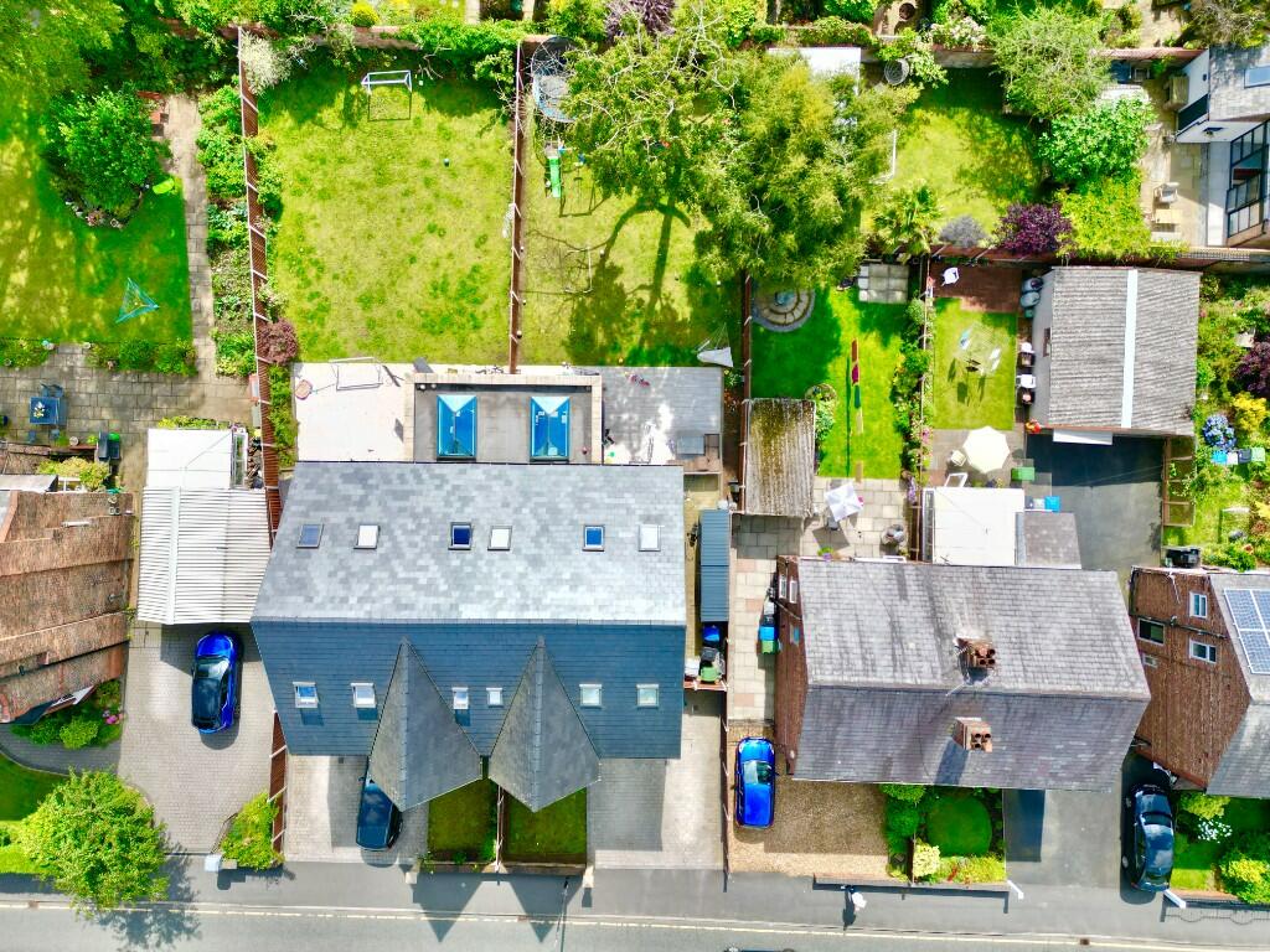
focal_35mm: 24
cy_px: 476
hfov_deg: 71.6
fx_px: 881
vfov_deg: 56.8
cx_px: 635
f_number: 1.7
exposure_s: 1/2000
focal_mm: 6.72
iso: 140
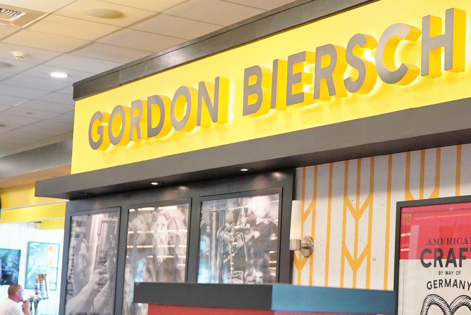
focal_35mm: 79
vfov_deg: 17.3
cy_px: 174
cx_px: 291
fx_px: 1034
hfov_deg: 25.6
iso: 1000
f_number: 4
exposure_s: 1/160
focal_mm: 38
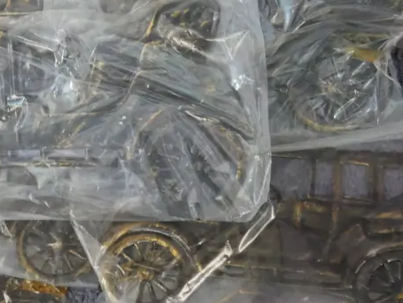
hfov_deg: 23.7
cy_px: 199
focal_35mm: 81
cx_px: 69
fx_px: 944
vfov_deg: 18.2
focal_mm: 18
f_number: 4
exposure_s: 1/30
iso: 3200
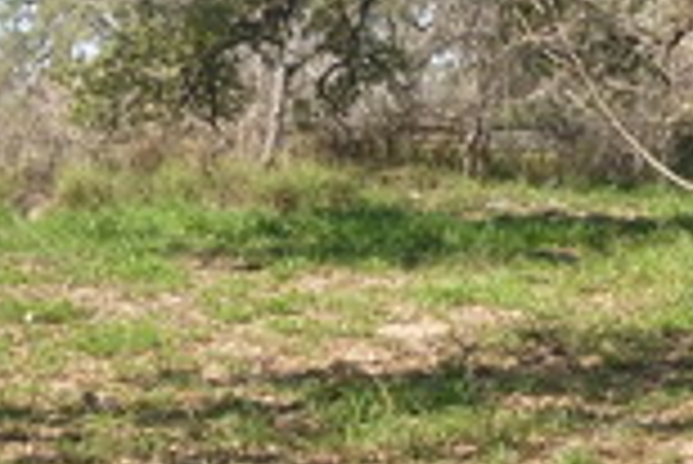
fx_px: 2081
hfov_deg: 18.7
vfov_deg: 12.7
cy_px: 248
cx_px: 576
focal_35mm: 108
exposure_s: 1/200
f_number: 3.9
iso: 100
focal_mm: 4.5
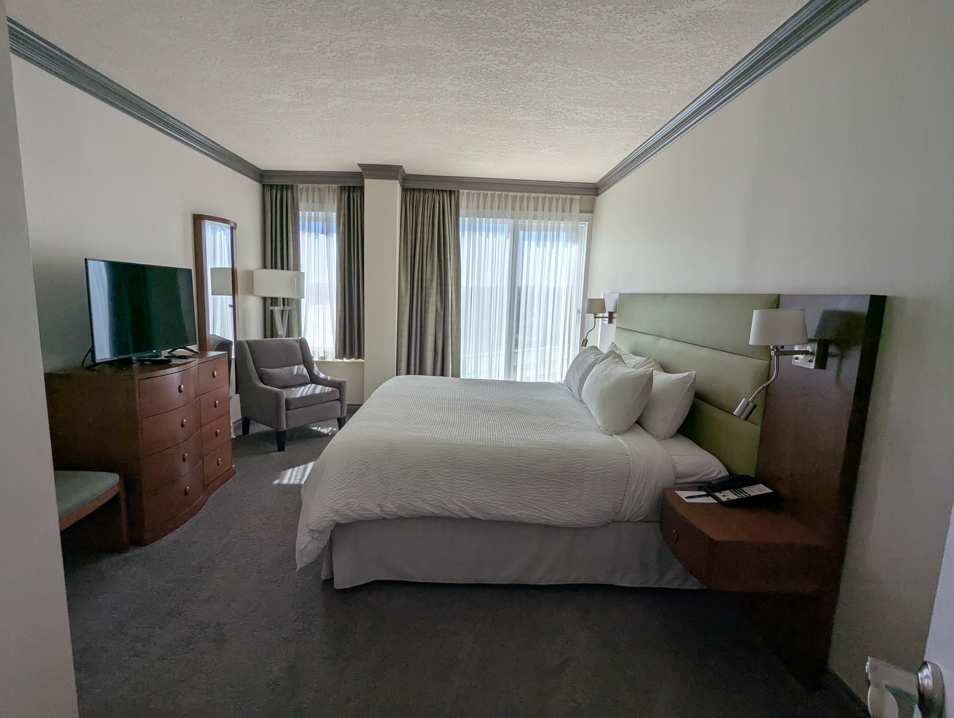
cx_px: 477
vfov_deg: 78.2
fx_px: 442
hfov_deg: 94.4
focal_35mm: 16
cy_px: 359
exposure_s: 1/877
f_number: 2.2
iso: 47
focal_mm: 2.35
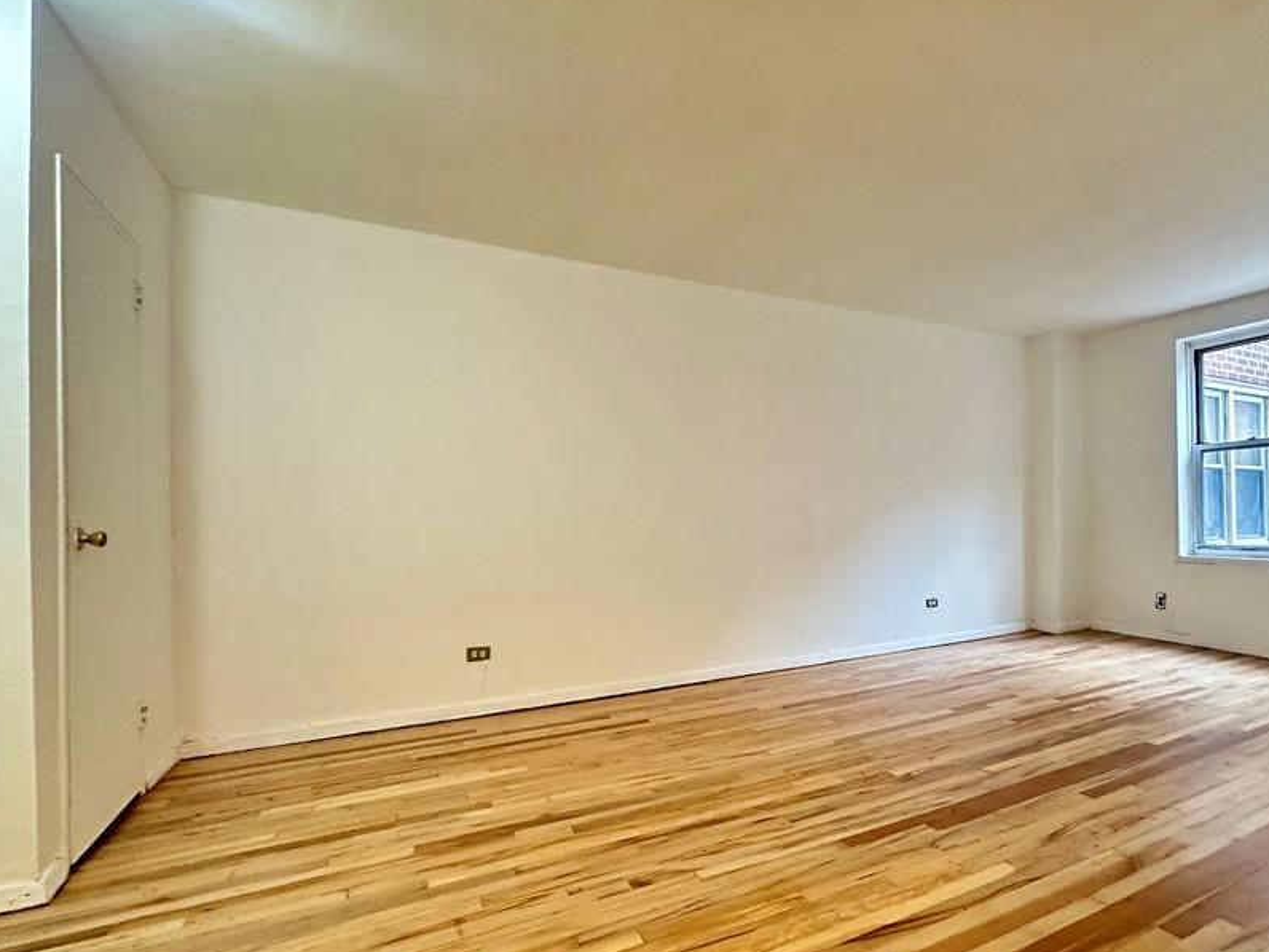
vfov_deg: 71.5
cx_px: 757
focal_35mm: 18
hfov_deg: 86.7
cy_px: 515
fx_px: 660
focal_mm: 2.22
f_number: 2.2
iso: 500
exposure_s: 1/60
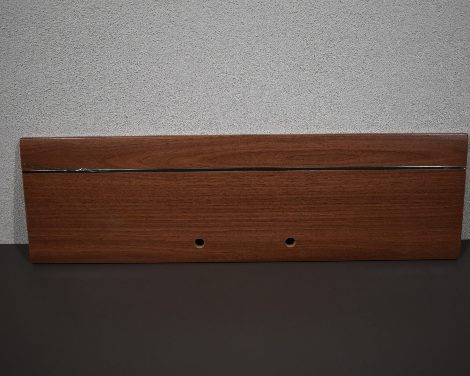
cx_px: 245
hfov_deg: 44.8
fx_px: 570
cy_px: 186
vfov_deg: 36.5
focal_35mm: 41
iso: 450
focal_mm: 24
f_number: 4
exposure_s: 1/250
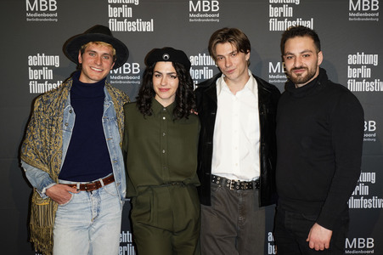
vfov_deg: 32.6
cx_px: 192
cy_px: 128
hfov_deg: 47.4
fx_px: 436
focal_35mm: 41
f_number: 5.6
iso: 320
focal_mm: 41
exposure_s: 1/80
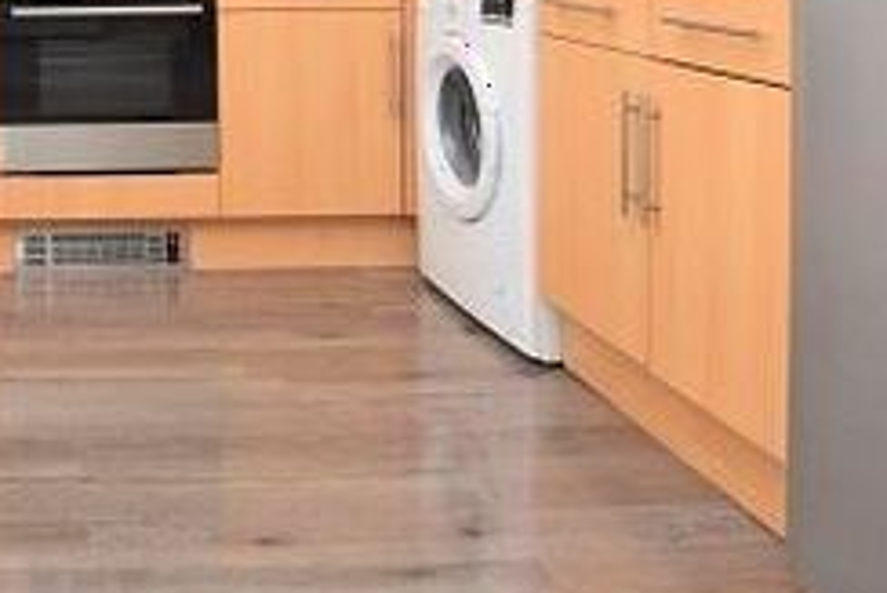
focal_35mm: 43
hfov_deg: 39.1
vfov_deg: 28.1
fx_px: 1060
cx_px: -36
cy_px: -80
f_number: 5
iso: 800
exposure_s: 1/100
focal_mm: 10
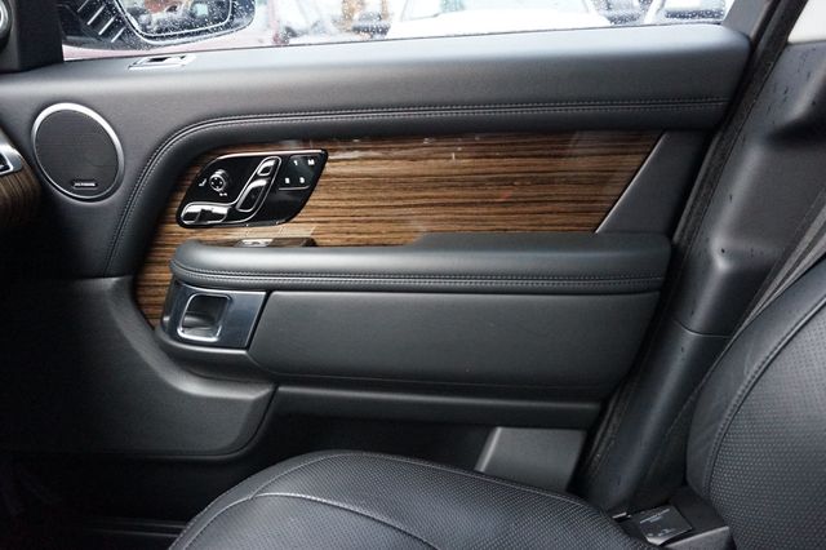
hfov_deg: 73.8
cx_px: 413
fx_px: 550
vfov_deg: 53.1
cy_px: 275
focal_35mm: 24
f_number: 3.5
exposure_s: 1/160
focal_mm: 16
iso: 3200
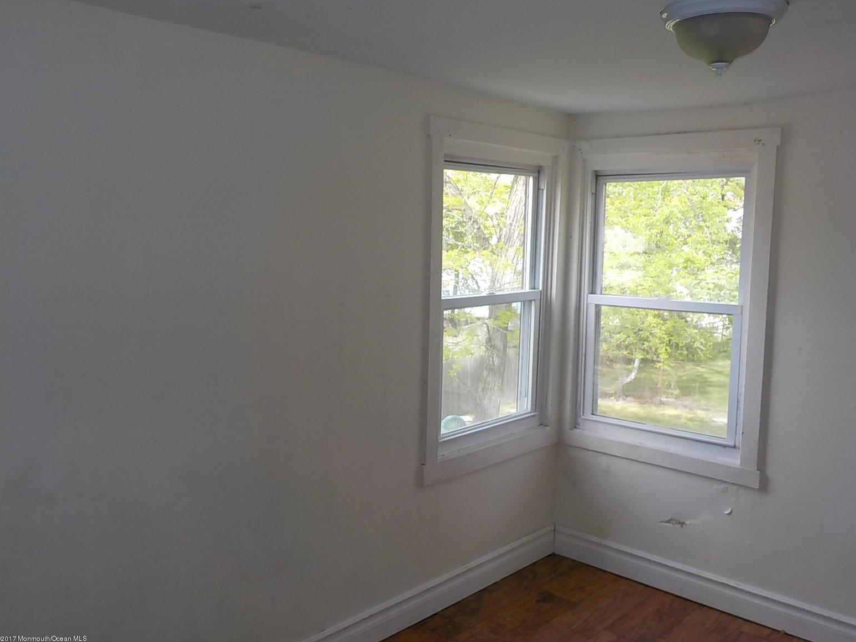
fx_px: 767
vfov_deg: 45.4
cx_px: 435
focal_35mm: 31
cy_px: 329
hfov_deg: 58.3
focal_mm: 4.1
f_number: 3.3
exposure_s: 1/100
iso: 125
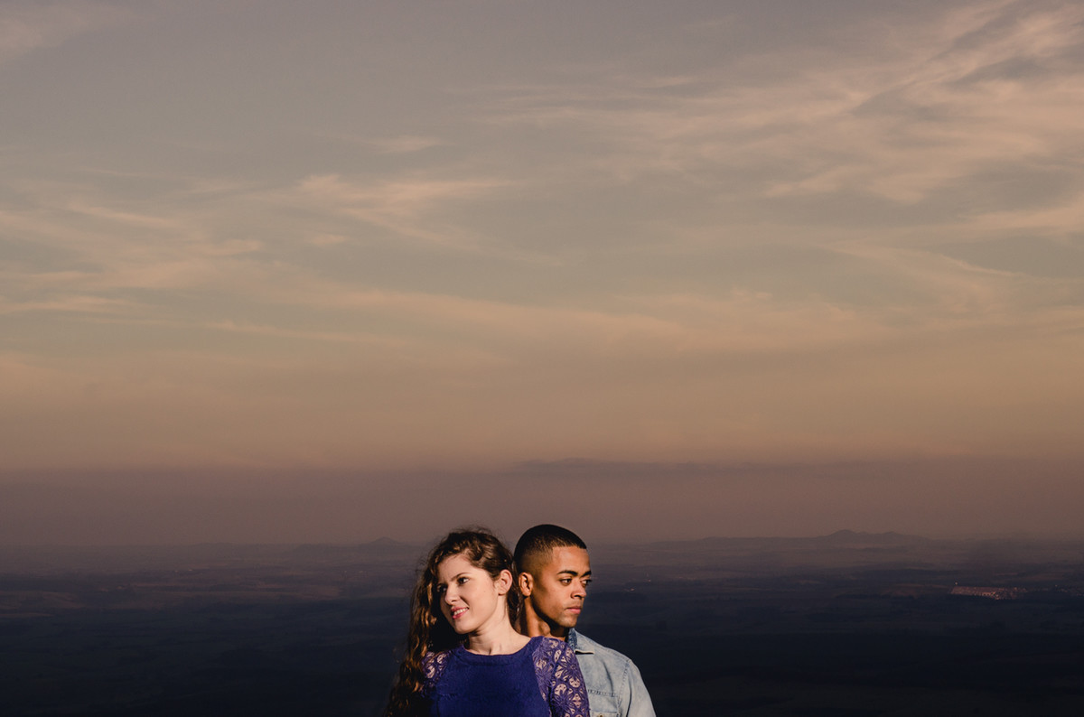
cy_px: 358
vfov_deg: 18.1
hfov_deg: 27.1
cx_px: 542
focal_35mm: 75
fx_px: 2253
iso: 140
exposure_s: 1/180
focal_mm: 50
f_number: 6.7
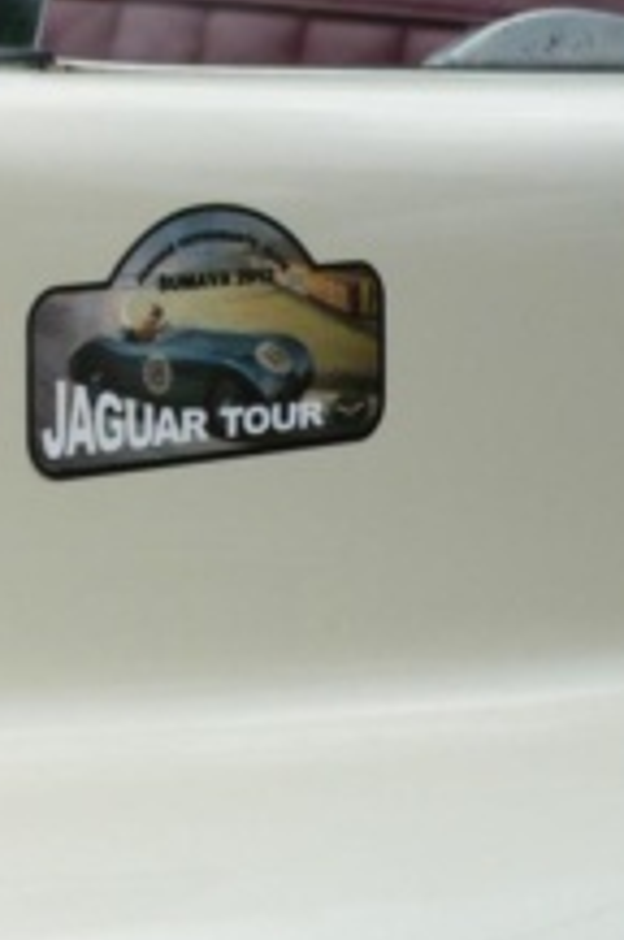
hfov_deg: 11.0
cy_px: 214
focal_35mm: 120
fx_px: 3130
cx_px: -238
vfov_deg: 17.0
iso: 100
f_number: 3.4
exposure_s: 1/500
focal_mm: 8.3
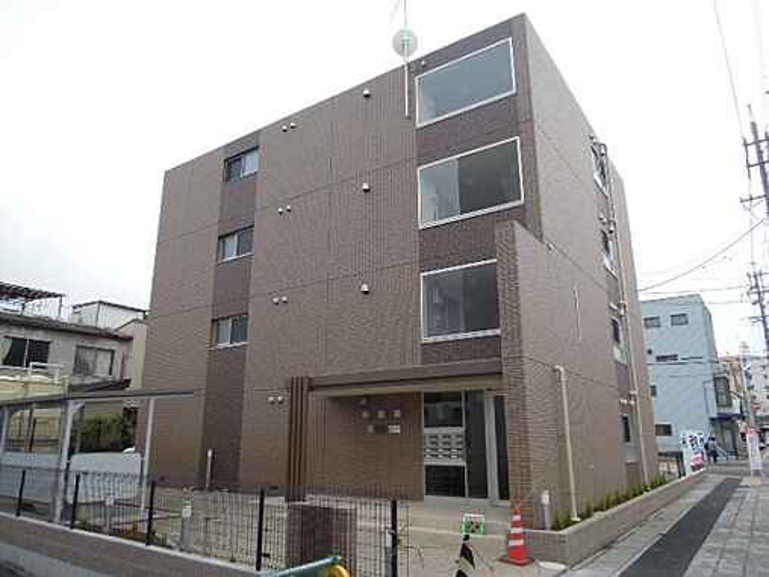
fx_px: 533
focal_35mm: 24
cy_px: 288
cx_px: 384
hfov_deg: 71.6
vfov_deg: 56.8
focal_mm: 4.3
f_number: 2.8
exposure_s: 1/800
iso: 160
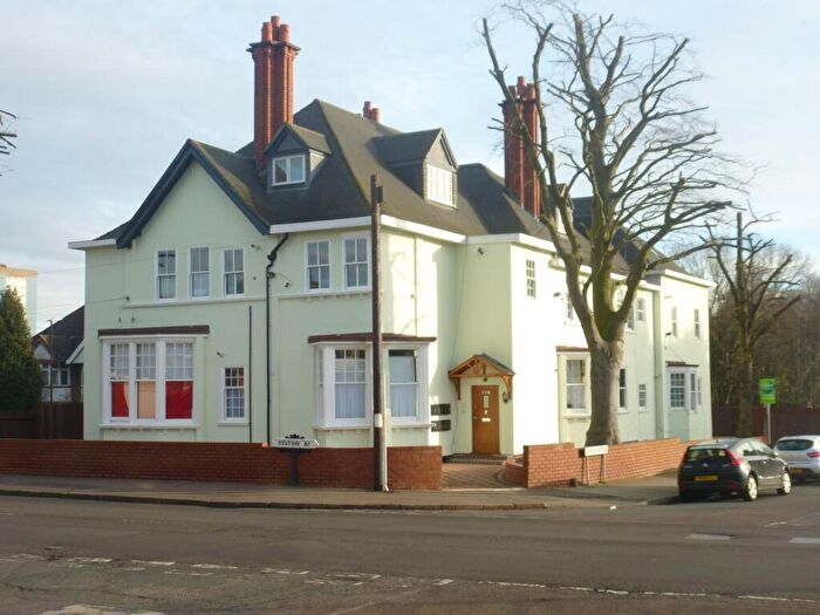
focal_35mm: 45
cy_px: 308
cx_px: 410
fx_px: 1066
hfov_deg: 42.1
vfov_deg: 32.2
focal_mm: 8
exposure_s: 1/250
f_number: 4
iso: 100
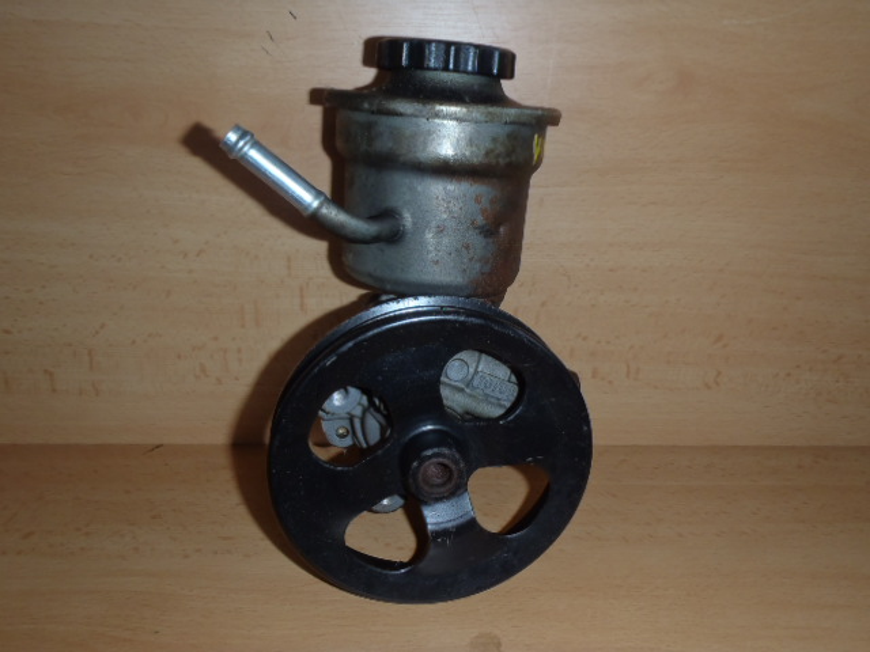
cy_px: 326
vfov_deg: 49.7
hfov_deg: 63.4
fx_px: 704
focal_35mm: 28
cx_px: 435
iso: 100
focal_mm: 5
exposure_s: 1/30
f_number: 3.9
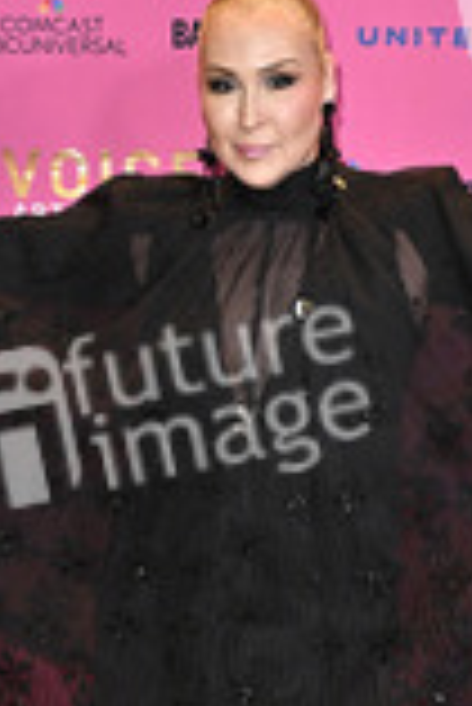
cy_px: 639
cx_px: 270
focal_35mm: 94
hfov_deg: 14.6
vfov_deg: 21.2
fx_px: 1844
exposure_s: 1/320
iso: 2000
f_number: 6.3
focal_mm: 37
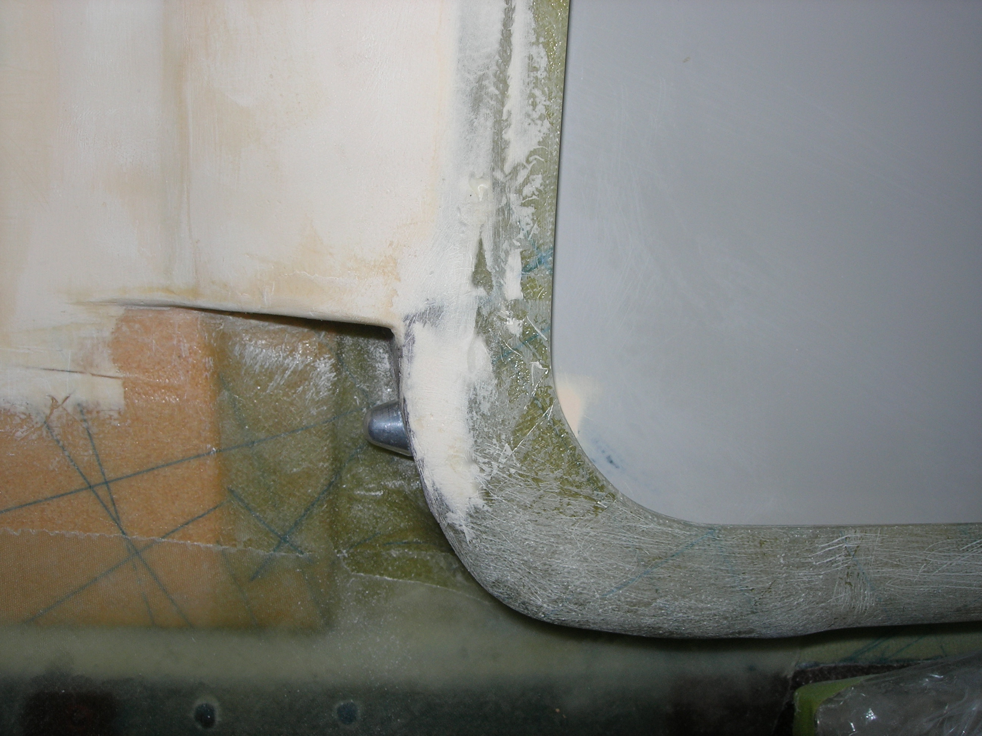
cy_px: 368
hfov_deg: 49.0
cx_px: 491
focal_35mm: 38
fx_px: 1078
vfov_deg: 37.7
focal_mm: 7.8
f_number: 4.8
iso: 64
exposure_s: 1/60.1
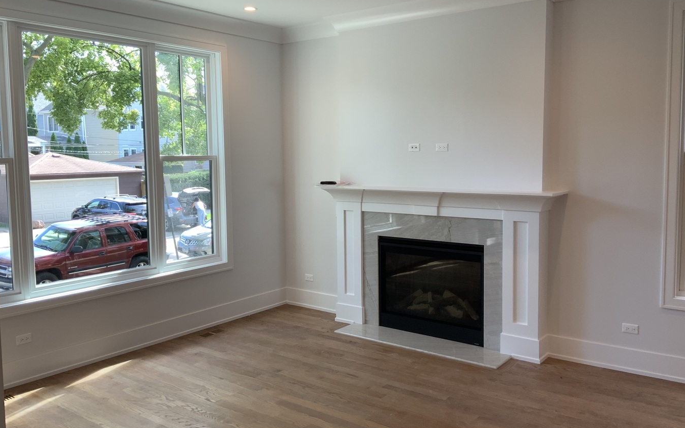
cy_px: 204
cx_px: 342
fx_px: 616
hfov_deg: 58.1
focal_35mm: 33
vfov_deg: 38.3
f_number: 1.8
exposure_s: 1/120
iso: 40
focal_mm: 3
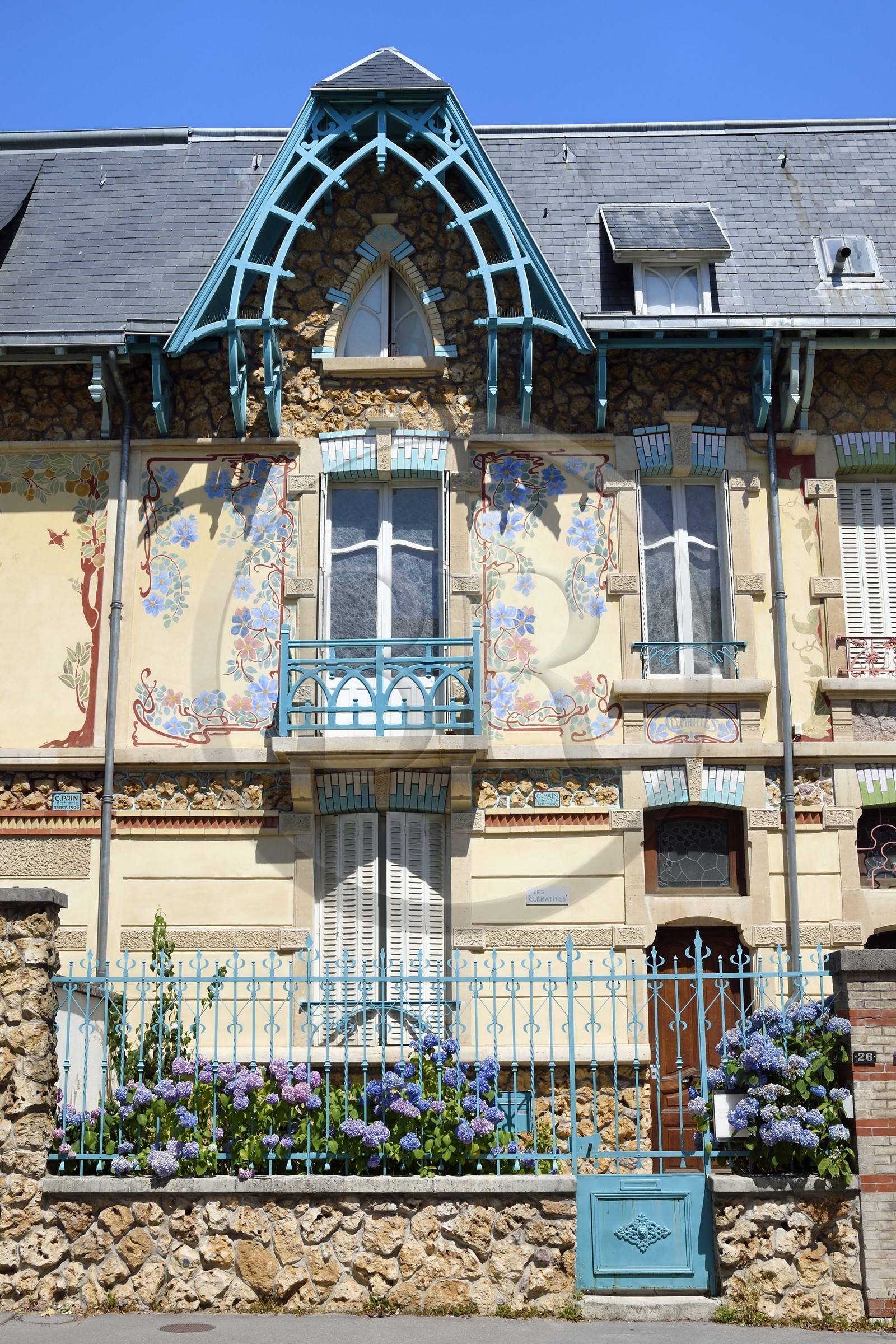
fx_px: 1568
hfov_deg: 31.9
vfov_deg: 46.4
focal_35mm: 42
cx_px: 448
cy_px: 672
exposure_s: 1/250
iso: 200
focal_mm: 42
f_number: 14
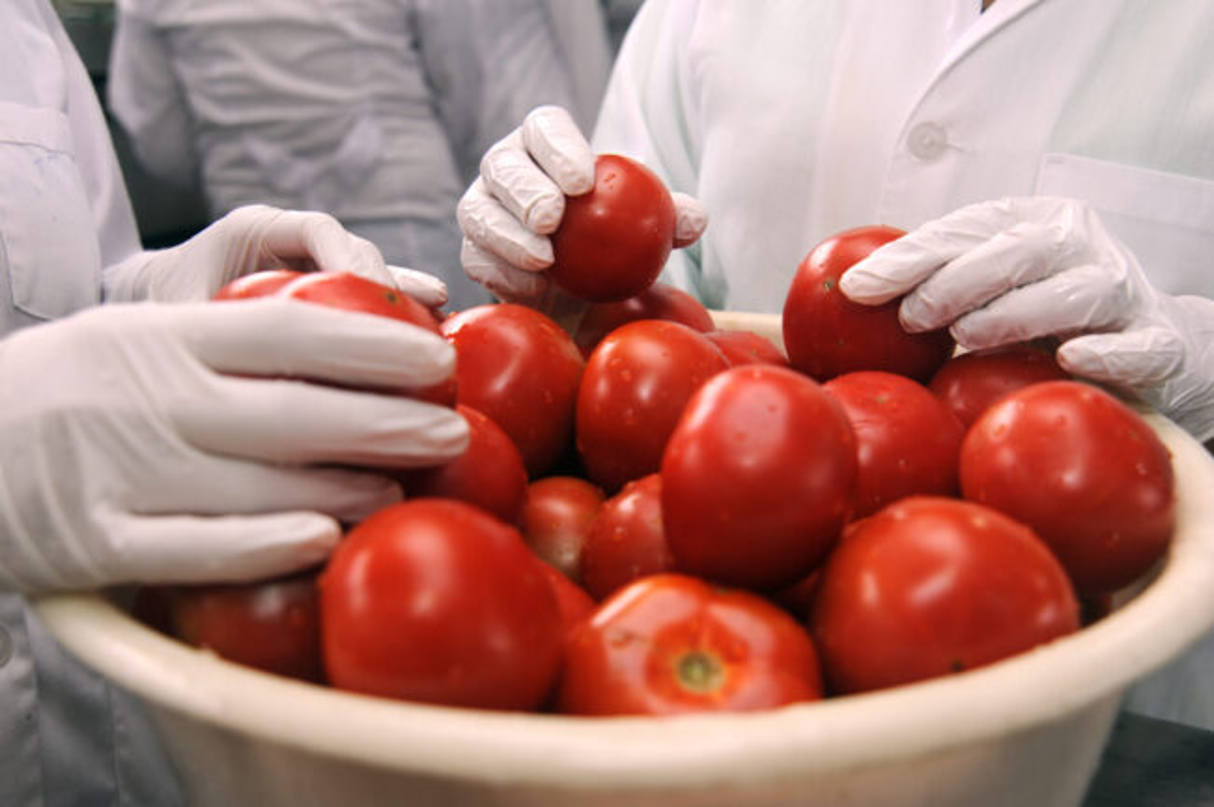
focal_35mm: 38
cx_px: 607
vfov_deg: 35.0
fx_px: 1280
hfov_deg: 50.7
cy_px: 404
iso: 320
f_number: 6.3
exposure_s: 1/60
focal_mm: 38
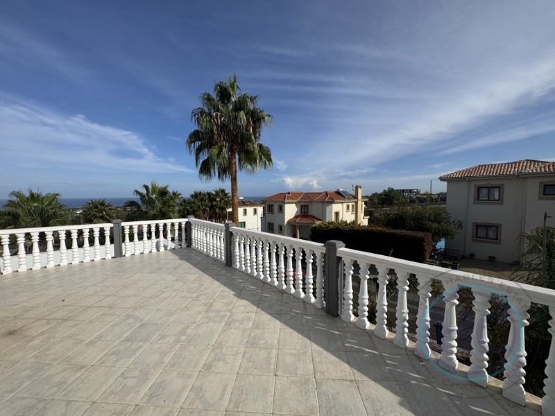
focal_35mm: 14
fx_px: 224
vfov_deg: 85.7
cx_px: 278
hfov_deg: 102.1
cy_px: 208
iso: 50
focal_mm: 2.22
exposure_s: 1/3390
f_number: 2.2
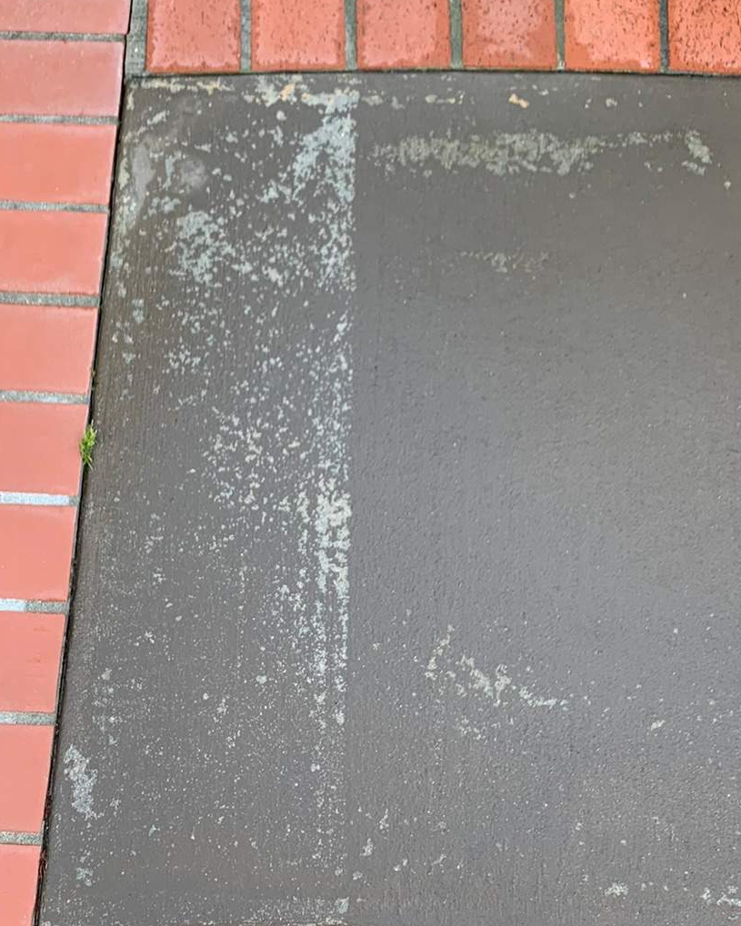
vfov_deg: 36.4
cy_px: 598
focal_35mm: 51
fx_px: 1398
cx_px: 265
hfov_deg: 29.5
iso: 25
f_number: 1.8
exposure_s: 1/122
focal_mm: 4.25
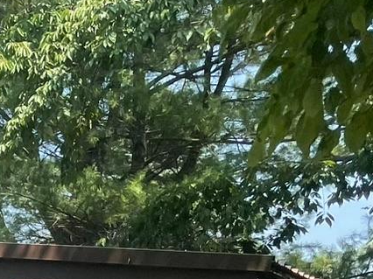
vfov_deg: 11.2
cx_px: -341
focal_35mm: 125
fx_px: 1346
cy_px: 452
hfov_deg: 13.7
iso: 32
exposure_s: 1/1490
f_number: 1.6
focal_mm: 4.2
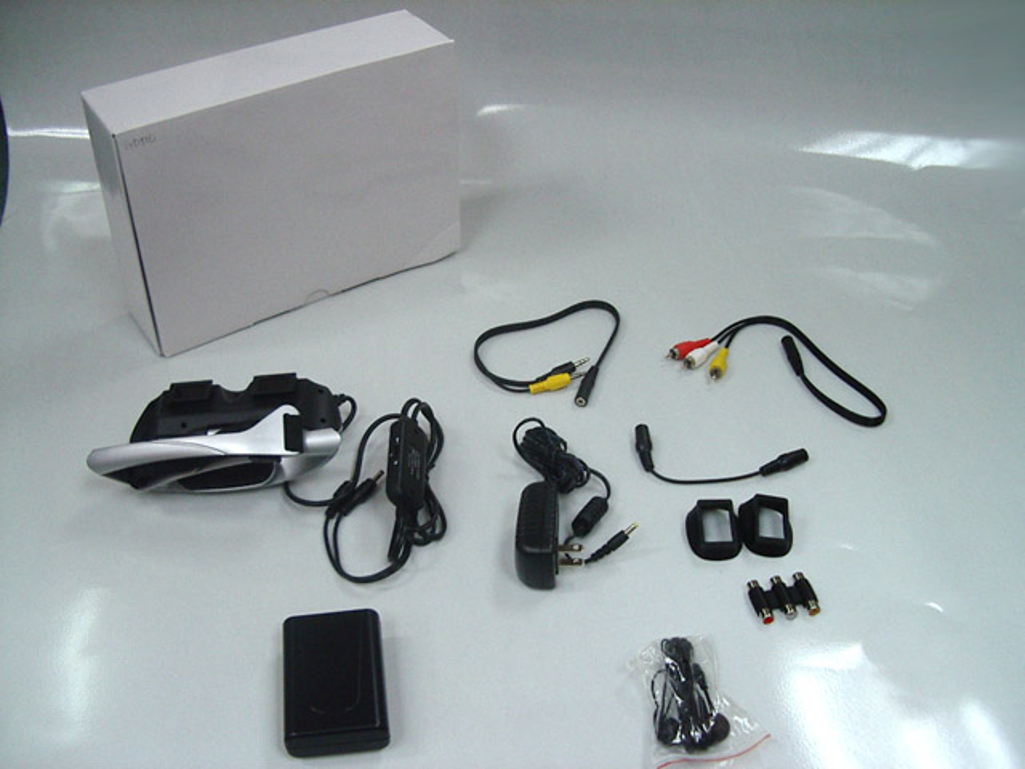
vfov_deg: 37.7
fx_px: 1125
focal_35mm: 38
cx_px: 512
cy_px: 384
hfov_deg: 49.0
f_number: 2.6
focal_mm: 5.8
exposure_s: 1/40
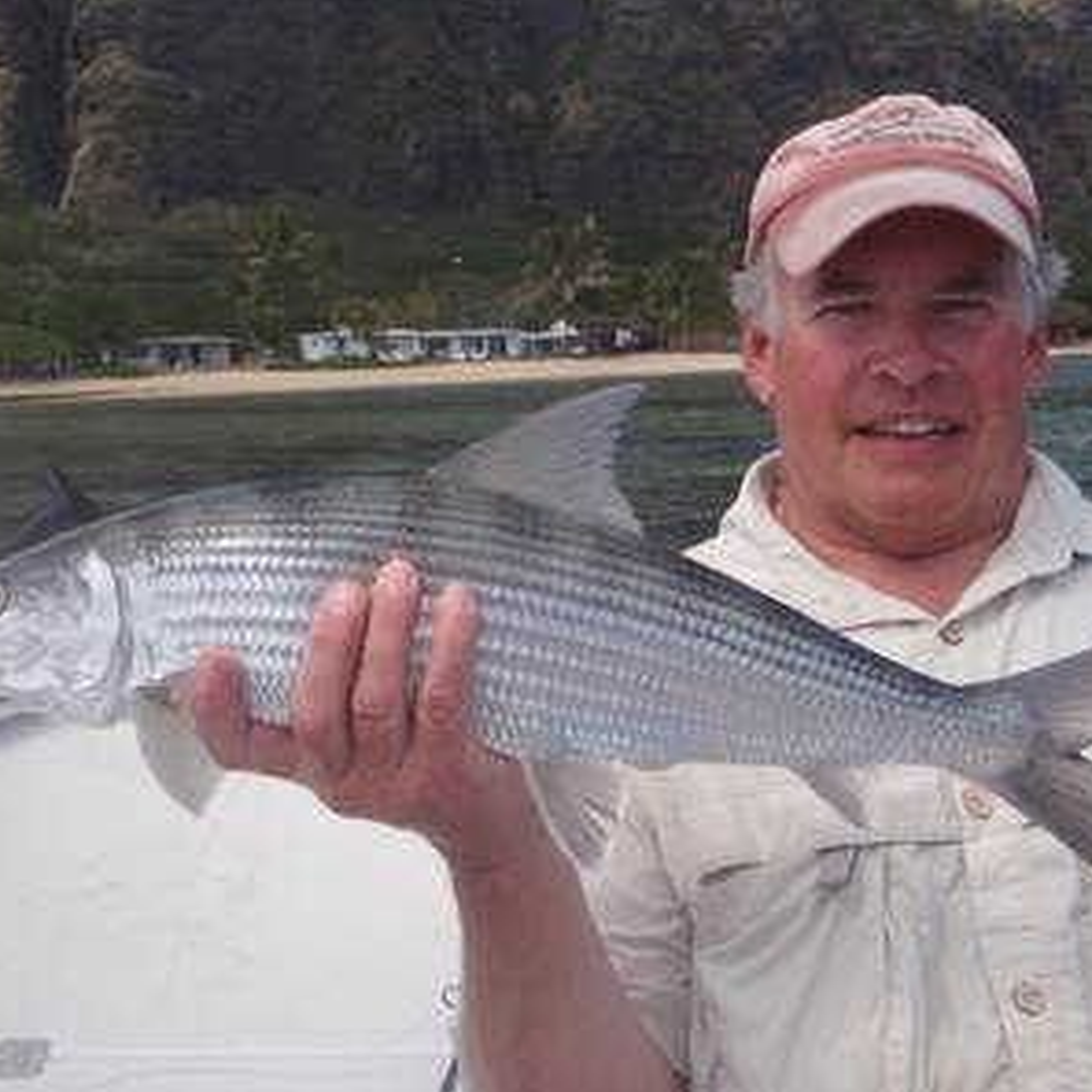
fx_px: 1535
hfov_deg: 39.2
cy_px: 550
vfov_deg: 39.2
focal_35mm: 43
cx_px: 579
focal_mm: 6.53
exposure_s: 1/400
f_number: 4.1
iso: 64
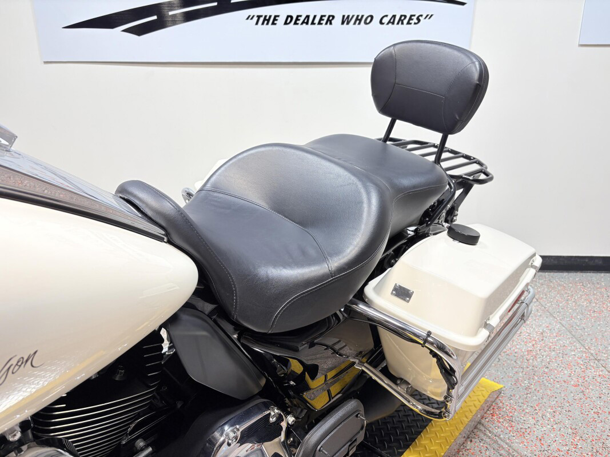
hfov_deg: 67.3
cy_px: 228
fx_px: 458
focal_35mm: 26
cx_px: 305
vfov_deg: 53.1
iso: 32
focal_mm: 5.96
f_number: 1.6
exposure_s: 1/120
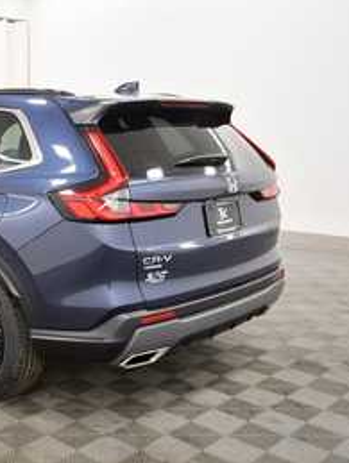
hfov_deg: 34.0
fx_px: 536
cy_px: 231
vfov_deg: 46.7
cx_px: 32
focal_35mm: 40
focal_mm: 18
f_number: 5.3
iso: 1400
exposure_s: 1/125
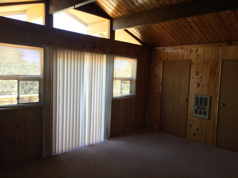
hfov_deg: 61.7
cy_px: 89
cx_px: 119
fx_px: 199
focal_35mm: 29
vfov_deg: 48.2
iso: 32
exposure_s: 1/60
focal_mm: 4.15
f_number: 2.2
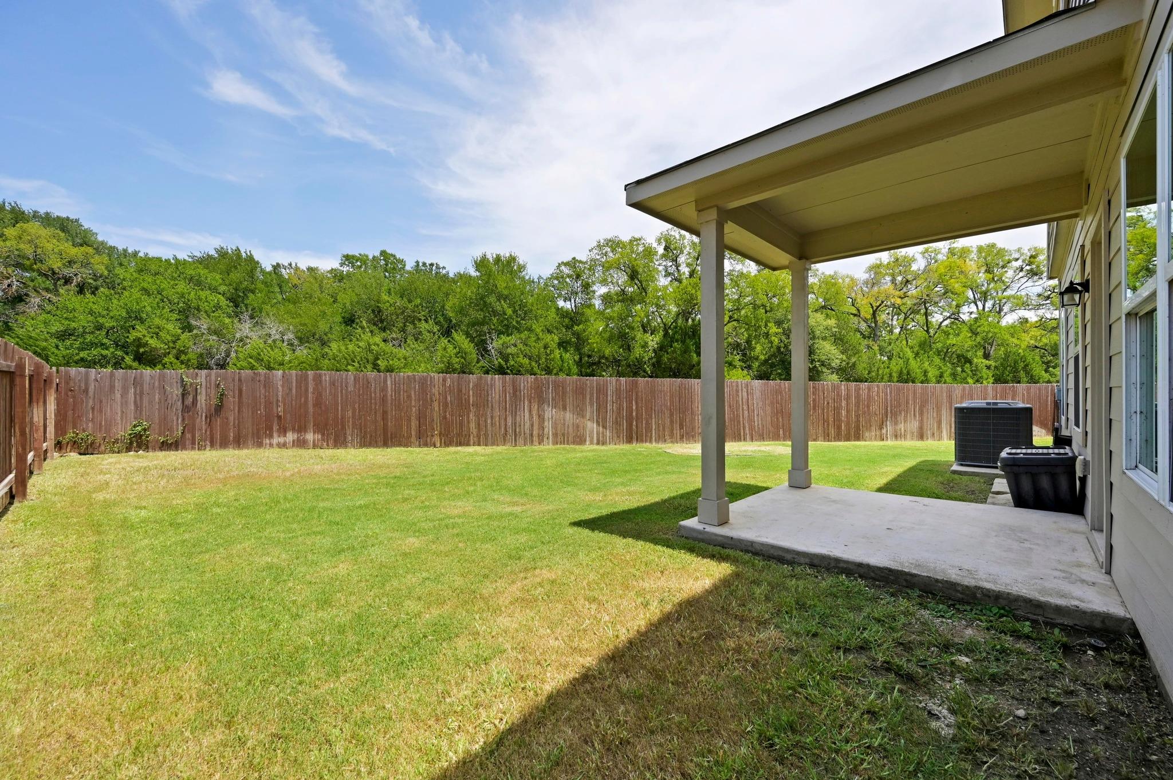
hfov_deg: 104.3
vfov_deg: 81.1
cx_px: 586
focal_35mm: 14
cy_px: 390
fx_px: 456
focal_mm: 14
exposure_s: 1/3200
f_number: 8
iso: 800
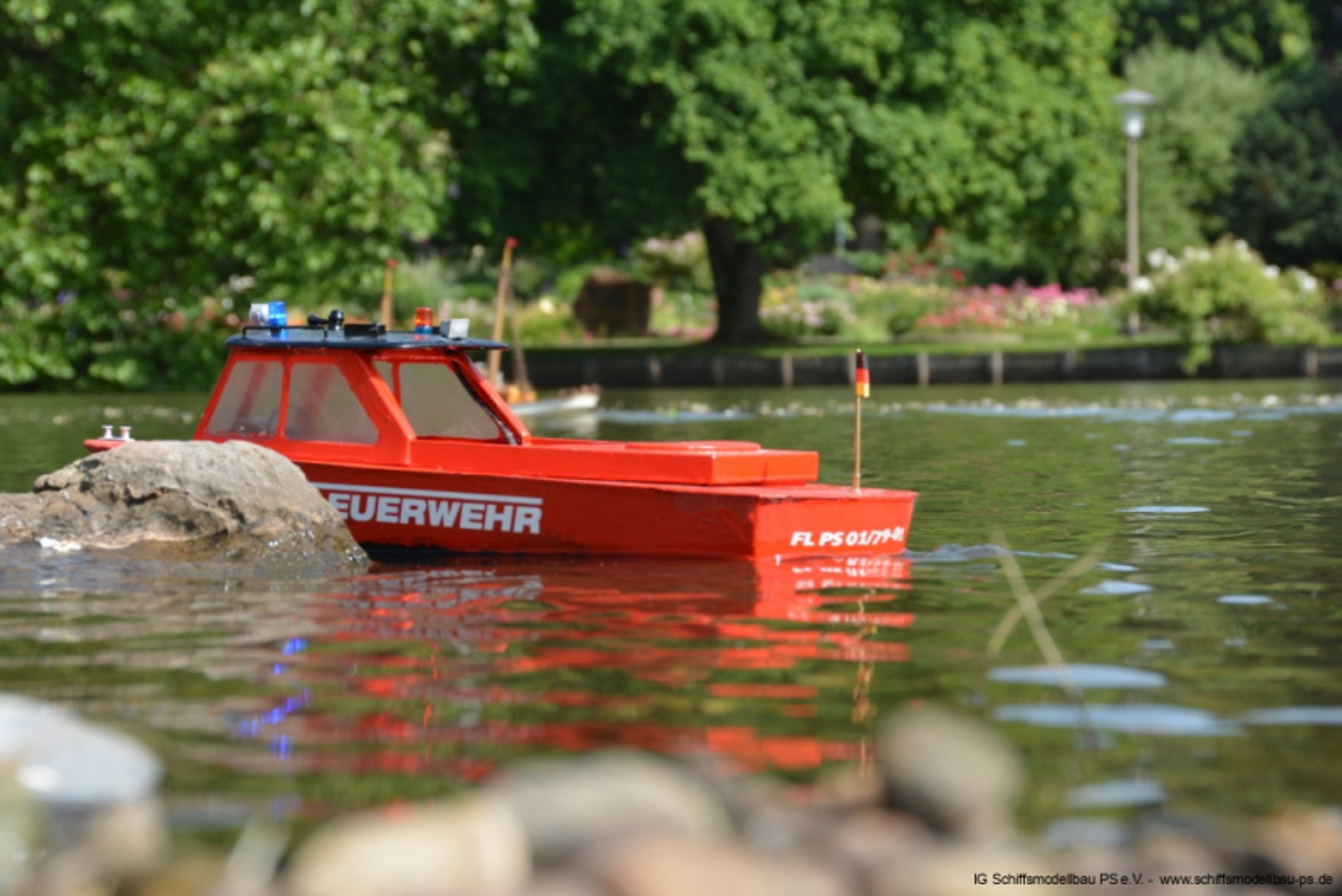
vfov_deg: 13.1
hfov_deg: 19.4
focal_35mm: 105
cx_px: 671
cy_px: 448
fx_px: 3915
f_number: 11
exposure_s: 1/125
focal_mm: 70
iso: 180
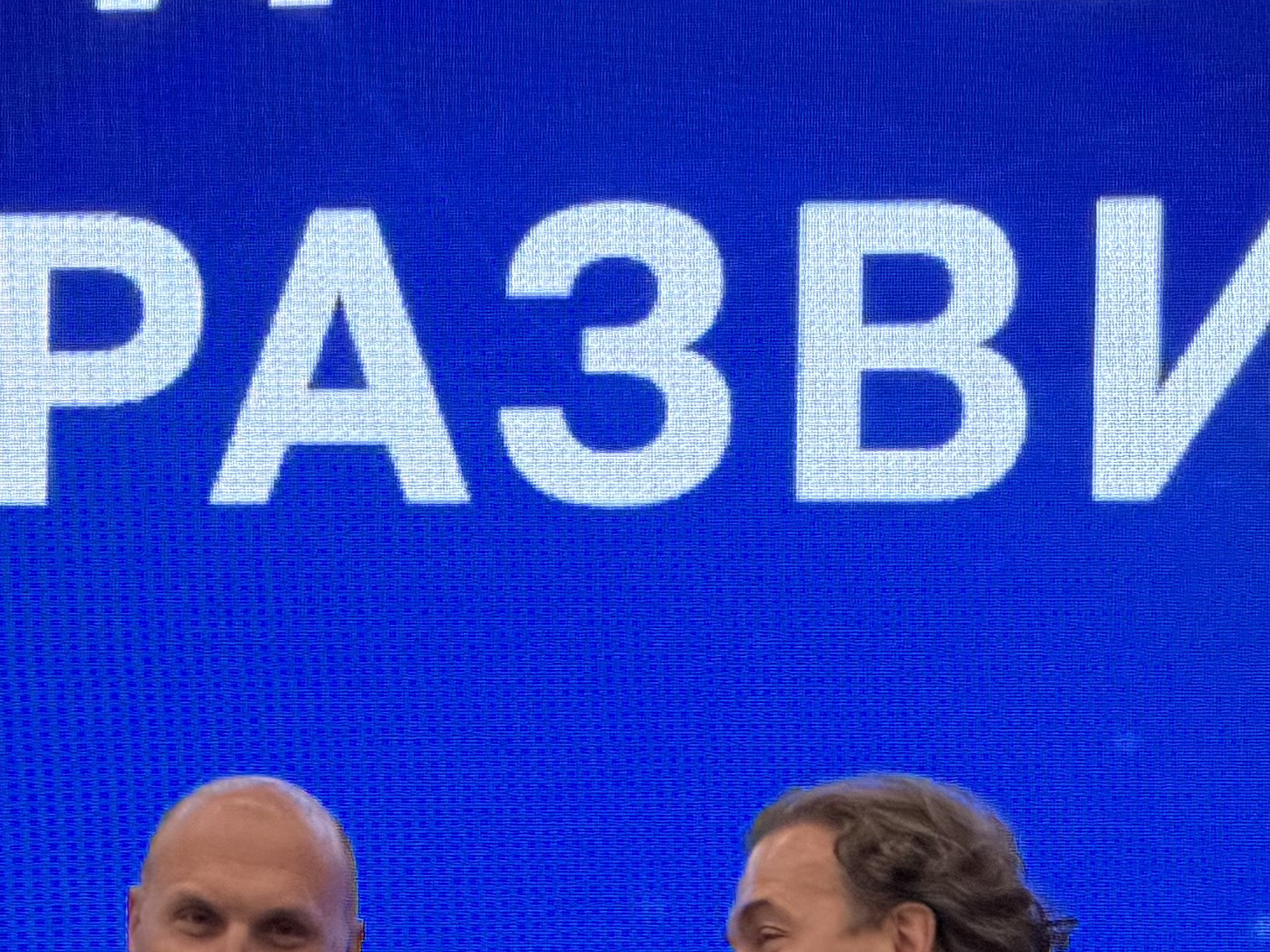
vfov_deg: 3.8
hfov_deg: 5.0
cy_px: 967
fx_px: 14420
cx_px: -1017
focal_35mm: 393
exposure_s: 1/91
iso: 500
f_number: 2.8
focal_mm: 16.89
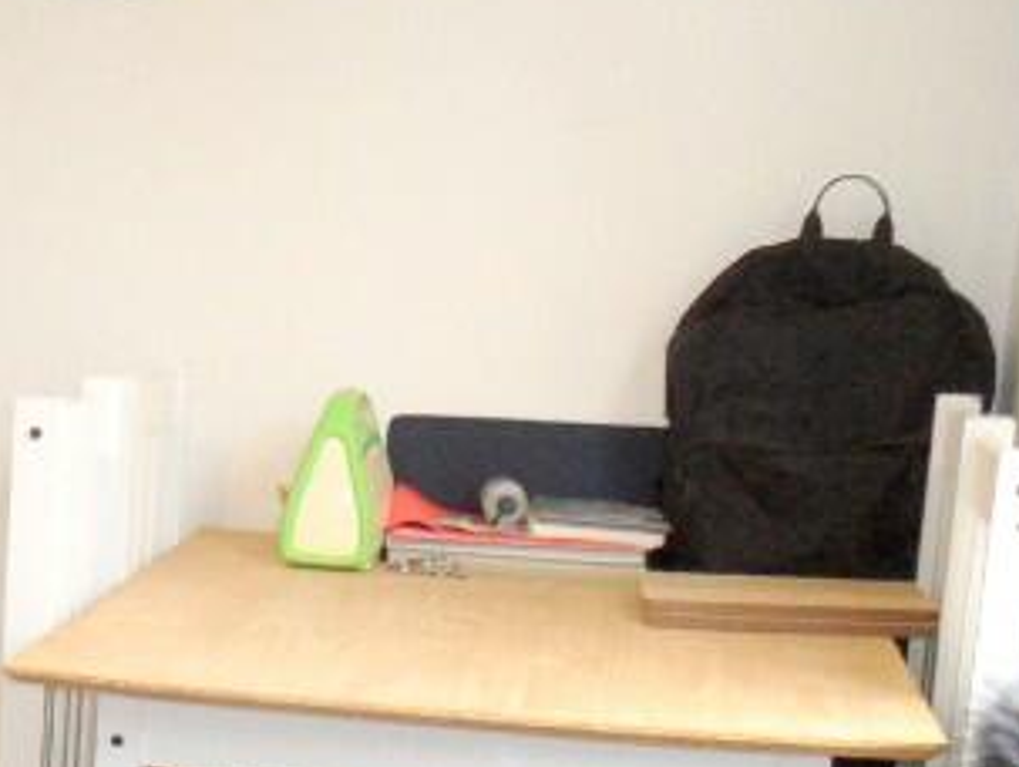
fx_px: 2387
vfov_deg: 17.9
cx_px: -279
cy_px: 706
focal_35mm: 81
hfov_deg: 21.9
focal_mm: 3.9
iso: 200
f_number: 3.2
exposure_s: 1/30
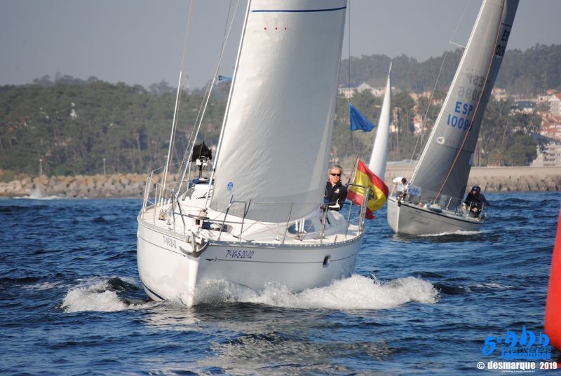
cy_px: 188
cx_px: 280
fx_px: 4685
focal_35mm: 300
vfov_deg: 4.6
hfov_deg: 6.9
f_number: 5.6
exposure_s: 1/1000
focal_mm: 200
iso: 200
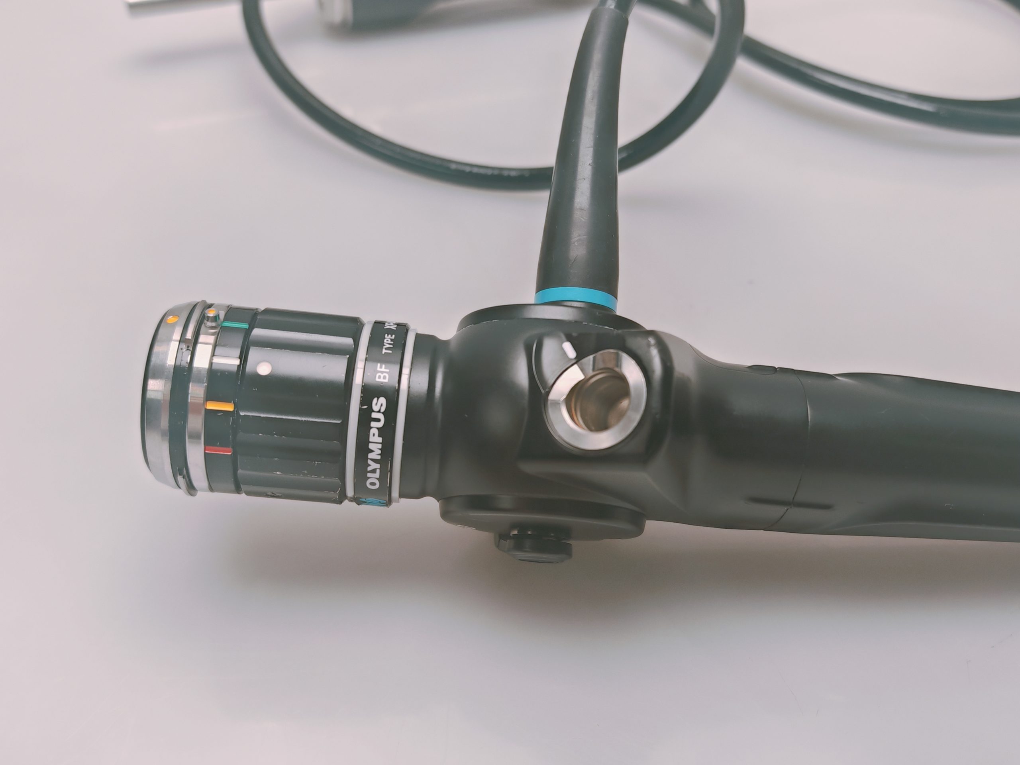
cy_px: 382
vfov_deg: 39.7
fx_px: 1061
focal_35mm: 36
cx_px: 510
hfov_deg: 51.4
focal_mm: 6.83
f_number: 2
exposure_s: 1/100
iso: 80
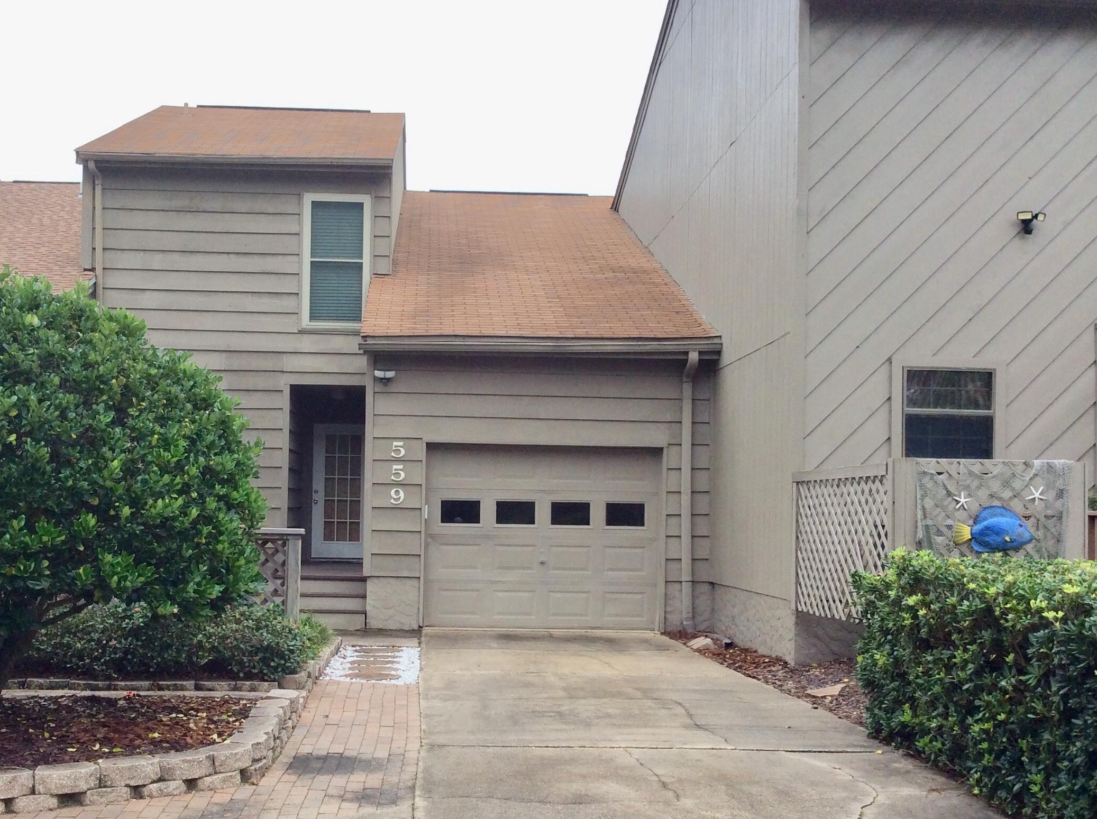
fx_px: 1266
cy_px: 485
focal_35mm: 40
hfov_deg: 46.6
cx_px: 437
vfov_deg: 35.8
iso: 32
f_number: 2.4
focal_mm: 3.3
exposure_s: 1/465
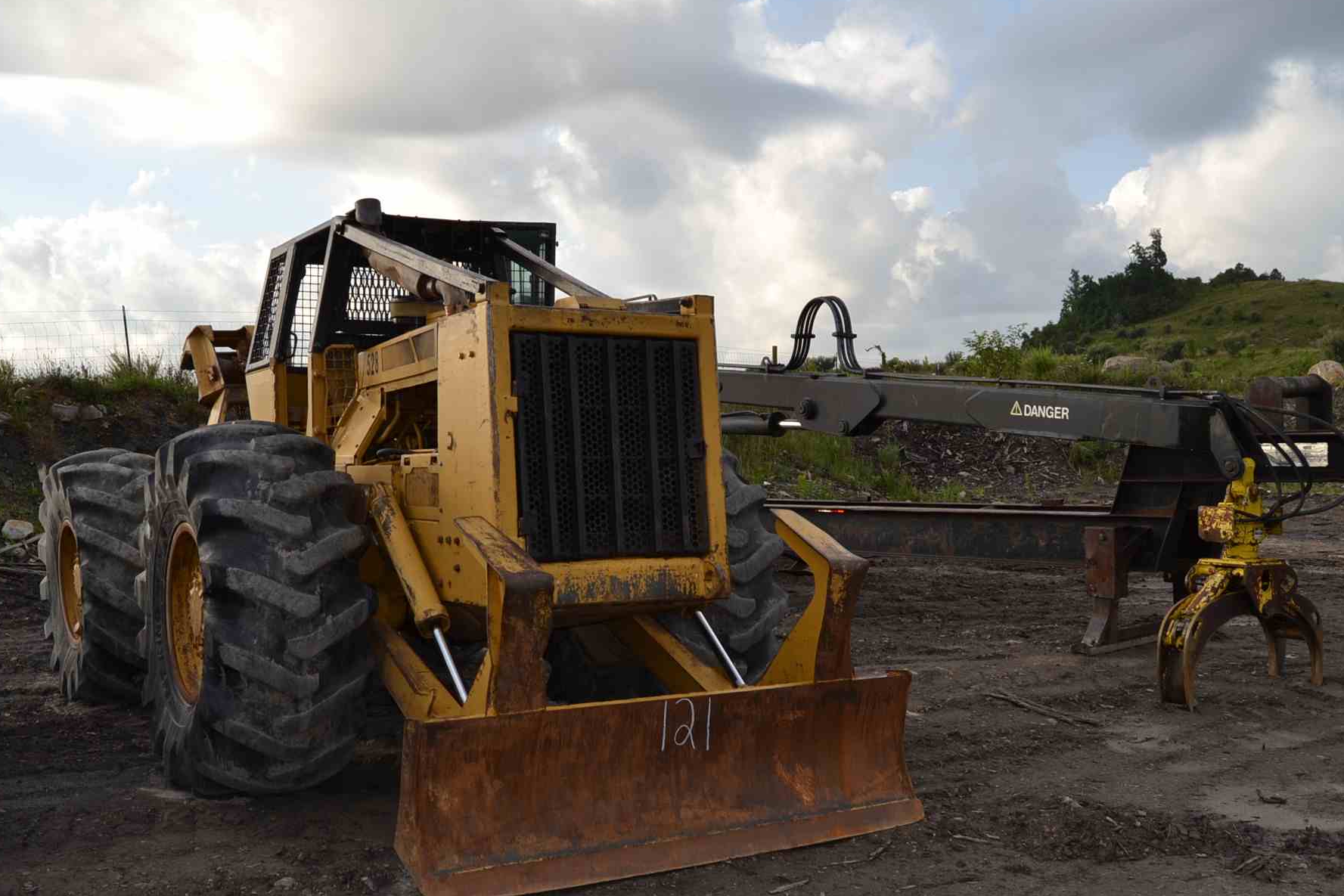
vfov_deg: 37.8
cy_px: 473
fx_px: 1307
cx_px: 548
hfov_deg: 54.1
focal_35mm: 35
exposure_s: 1/200
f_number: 6.3
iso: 100
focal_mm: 18
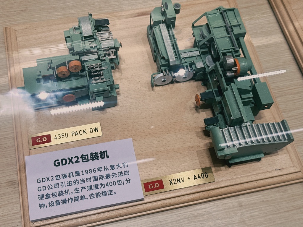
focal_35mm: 48
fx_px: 420
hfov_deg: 39.7
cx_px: 152
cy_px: 114
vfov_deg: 30.3
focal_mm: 6.76
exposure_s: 1/231
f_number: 1.78
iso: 100
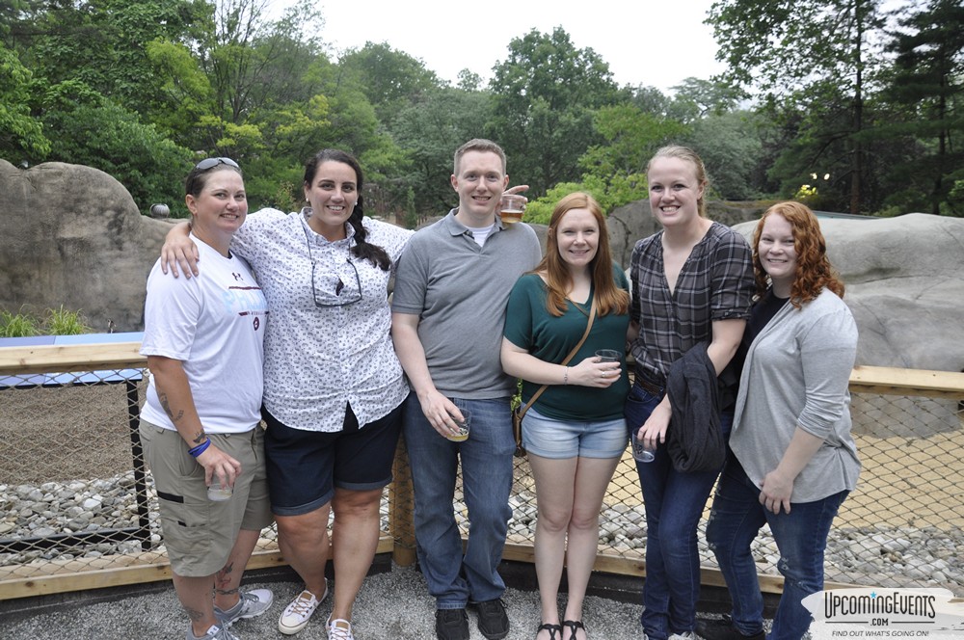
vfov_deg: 47.8
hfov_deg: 67.4
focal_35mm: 27
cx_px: 482
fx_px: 722
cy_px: 320
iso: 400
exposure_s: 1/30
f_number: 5.6
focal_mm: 18
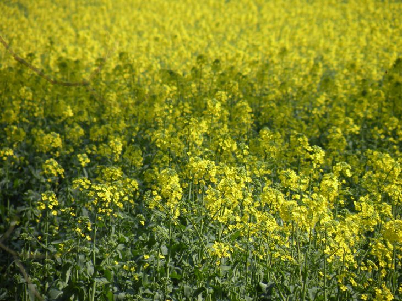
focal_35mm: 486
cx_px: 201
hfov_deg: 4.1
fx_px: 5642
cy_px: 150
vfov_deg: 3.1
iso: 64
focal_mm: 84.2
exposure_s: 1/320
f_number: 5
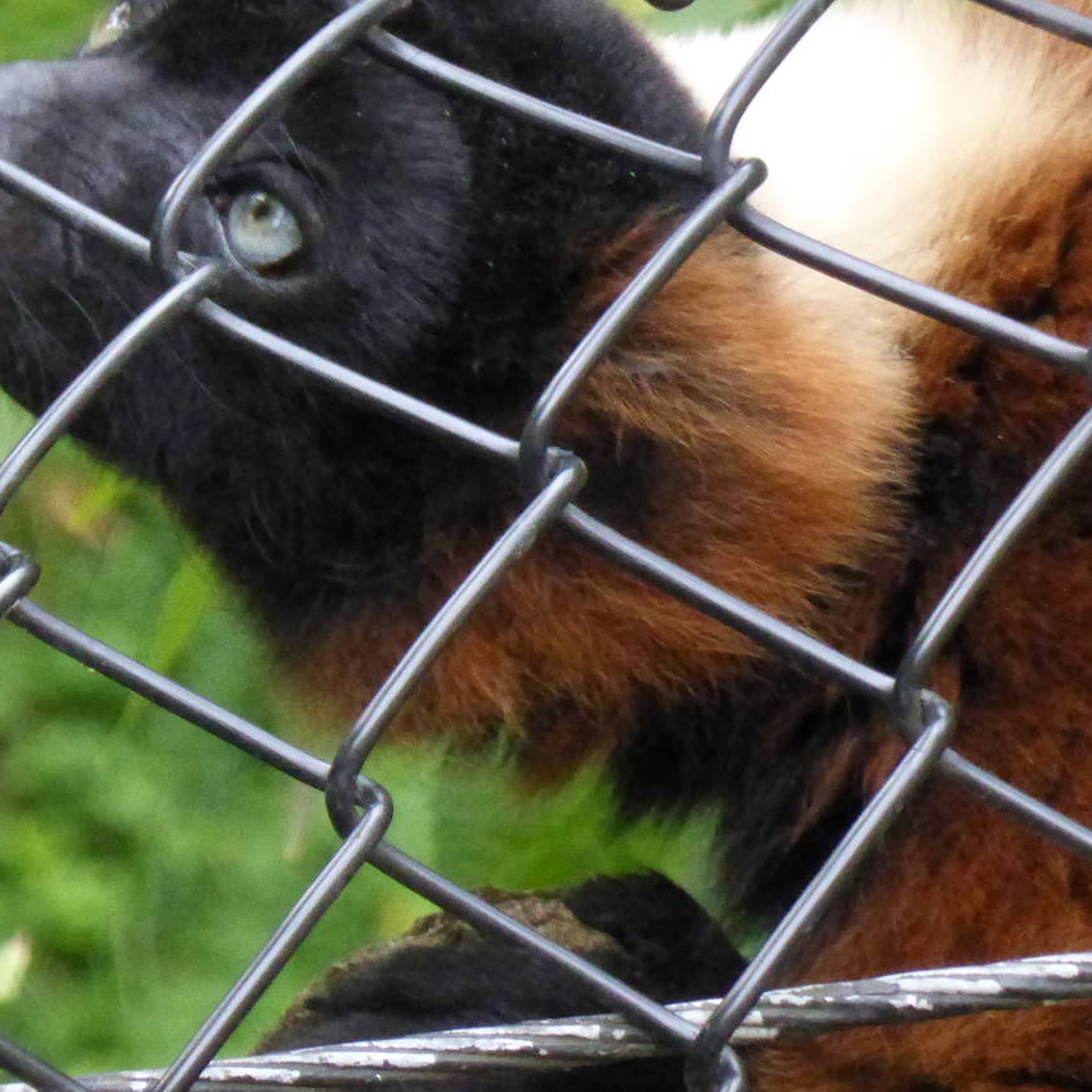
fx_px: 31051
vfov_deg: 2.0
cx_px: 290
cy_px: 487
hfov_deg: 2.0
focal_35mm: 870
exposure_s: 1/250
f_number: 6.4
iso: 1600
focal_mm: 86
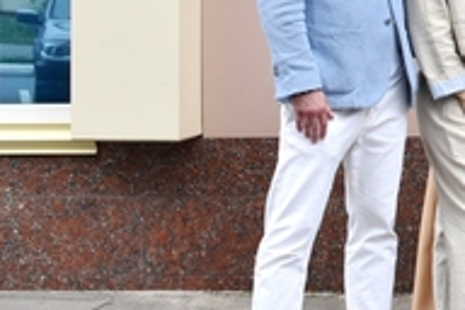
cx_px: 717
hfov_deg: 18.0
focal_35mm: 100
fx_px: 1292
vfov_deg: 13.5
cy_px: -16
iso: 400
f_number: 8
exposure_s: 1/250
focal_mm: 20
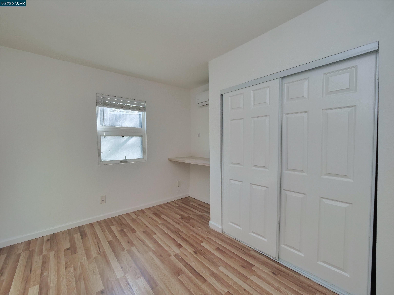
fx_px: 159
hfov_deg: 102.1
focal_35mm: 14
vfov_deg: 85.7
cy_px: 148
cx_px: 197
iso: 800
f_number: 5.6
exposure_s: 1/160
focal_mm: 7
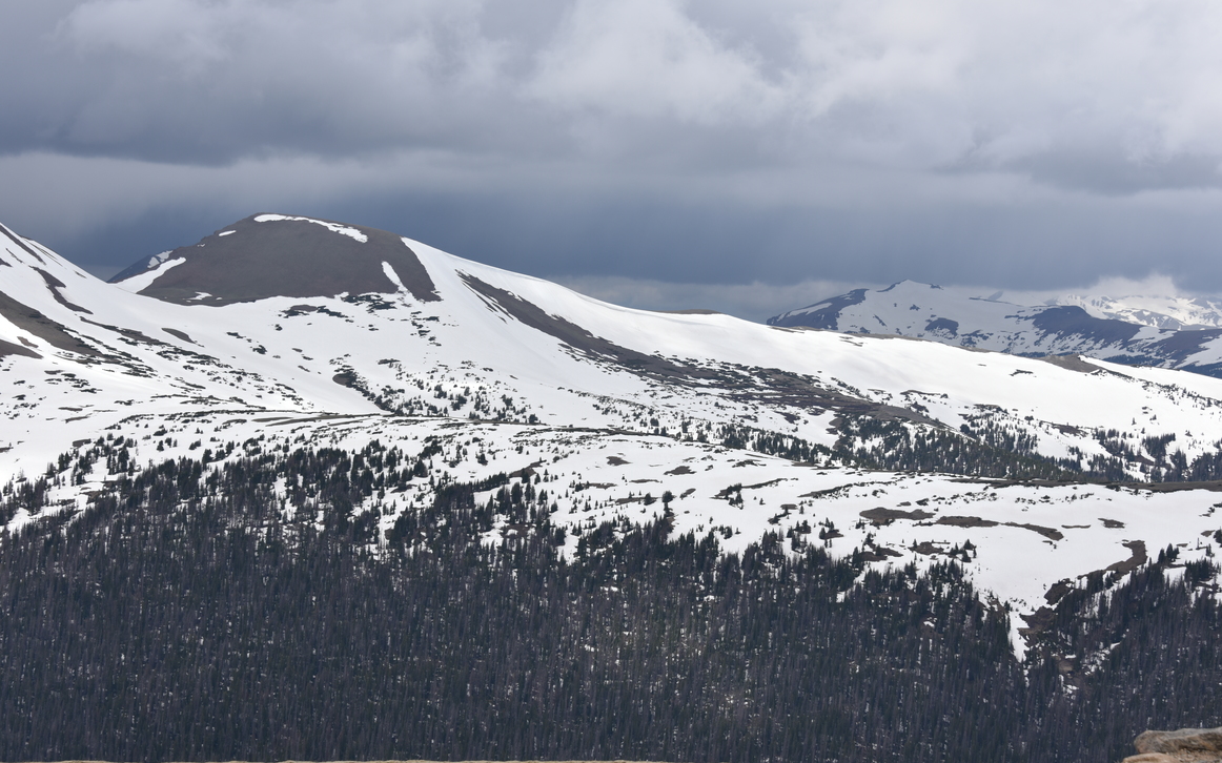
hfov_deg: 28.2
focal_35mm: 73
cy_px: 396
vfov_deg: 17.8
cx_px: 665
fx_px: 2431
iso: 100
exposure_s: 1/320
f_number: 9
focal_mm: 65
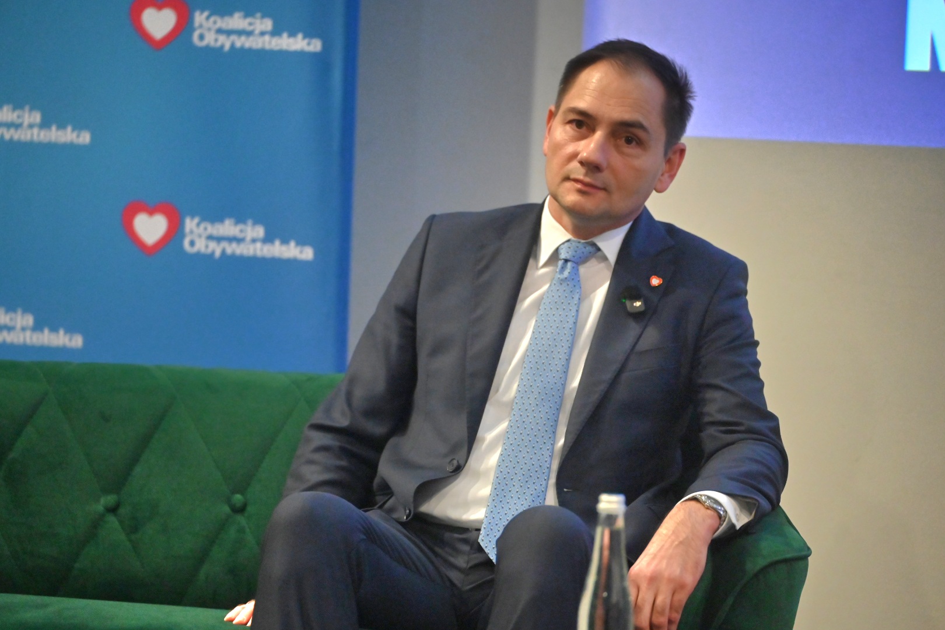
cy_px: 315
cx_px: 472
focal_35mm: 150
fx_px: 3937
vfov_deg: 9.1
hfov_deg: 13.7
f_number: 2.8
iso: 4500
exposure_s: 1/400
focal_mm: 150
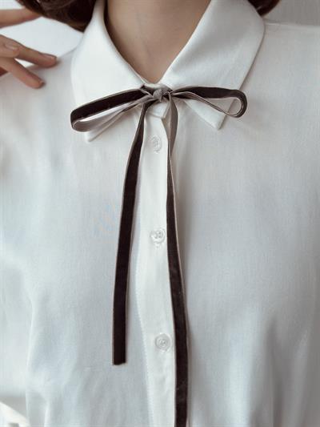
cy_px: 214
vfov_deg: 39.6
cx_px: 160
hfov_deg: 30.3
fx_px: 591
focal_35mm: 48
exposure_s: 1/1185
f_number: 1.78
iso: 80
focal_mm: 6.86
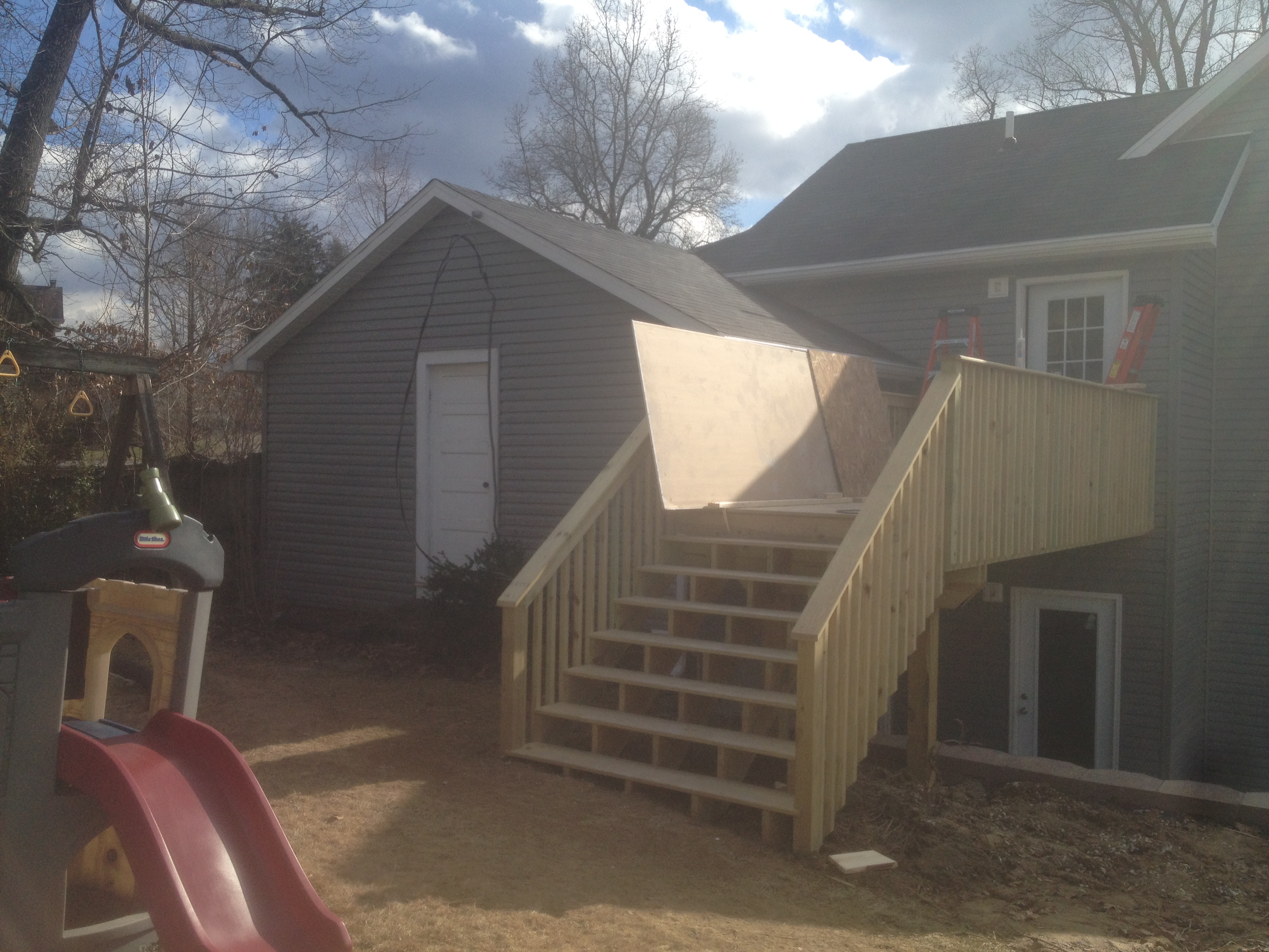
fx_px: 1283
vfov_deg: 40.7
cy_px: 476
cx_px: 634
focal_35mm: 35
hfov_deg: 52.6
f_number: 2.4
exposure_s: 1/1577
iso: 50
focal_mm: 4.28
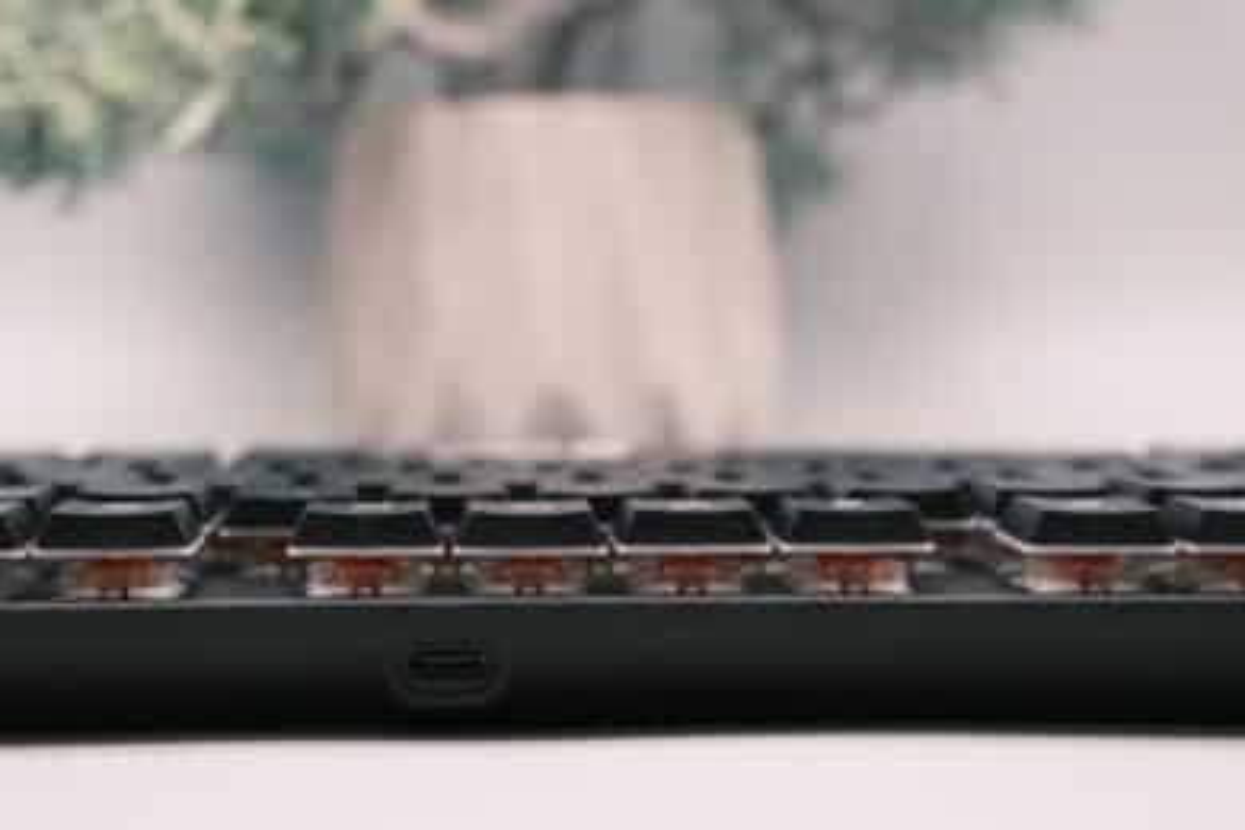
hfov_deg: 27.0
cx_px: 622
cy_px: 415
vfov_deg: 18.2
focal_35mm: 75
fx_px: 2594
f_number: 4.8
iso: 800
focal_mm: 50
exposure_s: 1/150
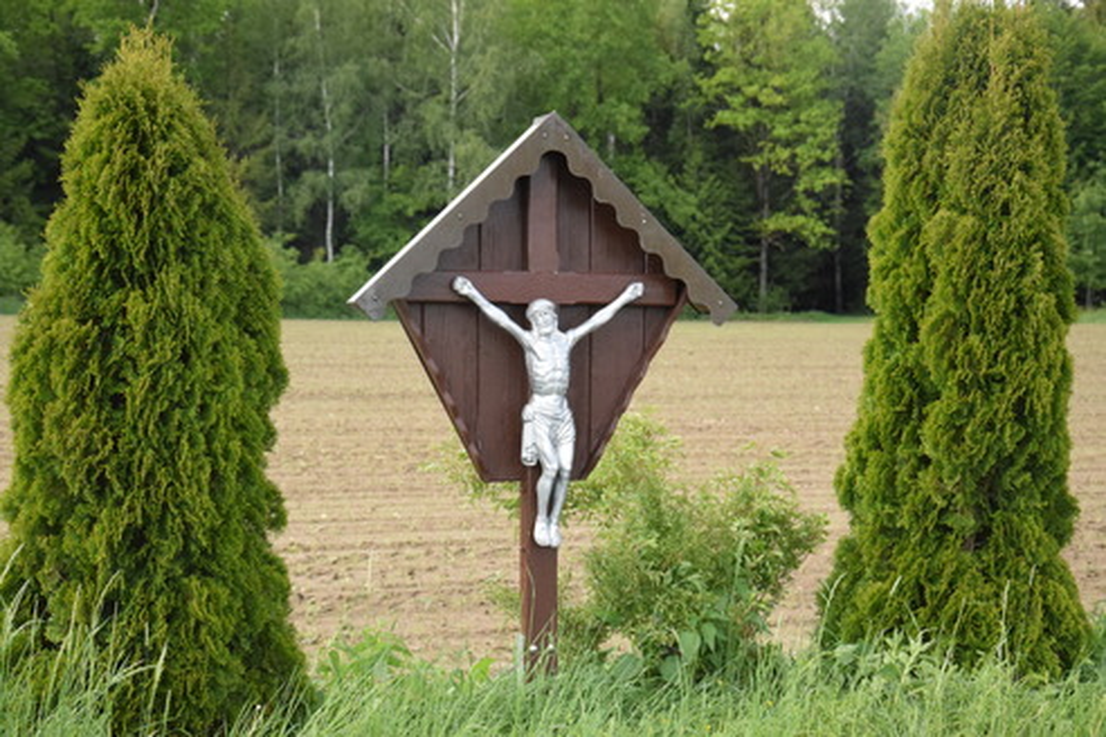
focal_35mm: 75
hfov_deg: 27.0
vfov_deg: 18.2
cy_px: 368
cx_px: 553
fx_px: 2304
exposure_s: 1/2500
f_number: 6.3
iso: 3200
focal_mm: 50
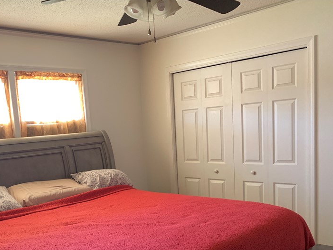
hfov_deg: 48.3
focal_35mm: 38
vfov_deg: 36.9
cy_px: 182
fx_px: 365
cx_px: 117
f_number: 1.8
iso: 320
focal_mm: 4.25
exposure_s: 1/60
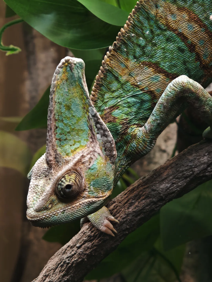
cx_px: 106
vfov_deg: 16.4
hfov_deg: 12.3
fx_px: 980
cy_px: 141
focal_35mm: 120
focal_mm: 9
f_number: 2
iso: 1000
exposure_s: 1/50
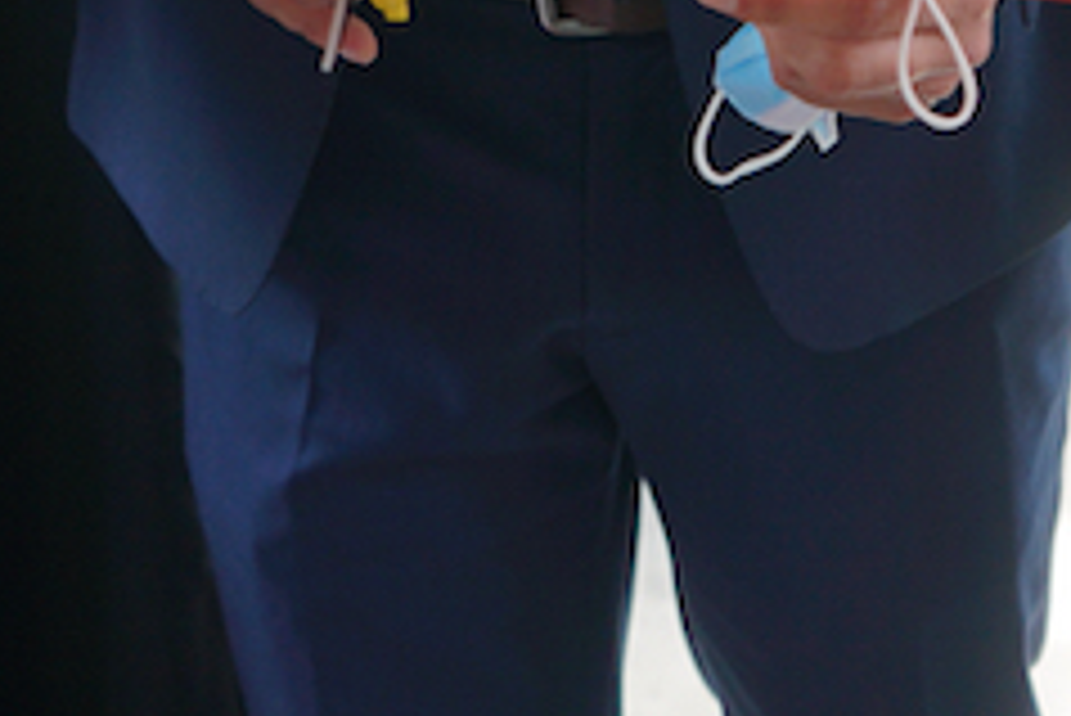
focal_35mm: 141
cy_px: -750
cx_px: 783
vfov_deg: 9.1
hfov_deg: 14.5
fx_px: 4197
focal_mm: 28
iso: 160
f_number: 3.5
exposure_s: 1/60
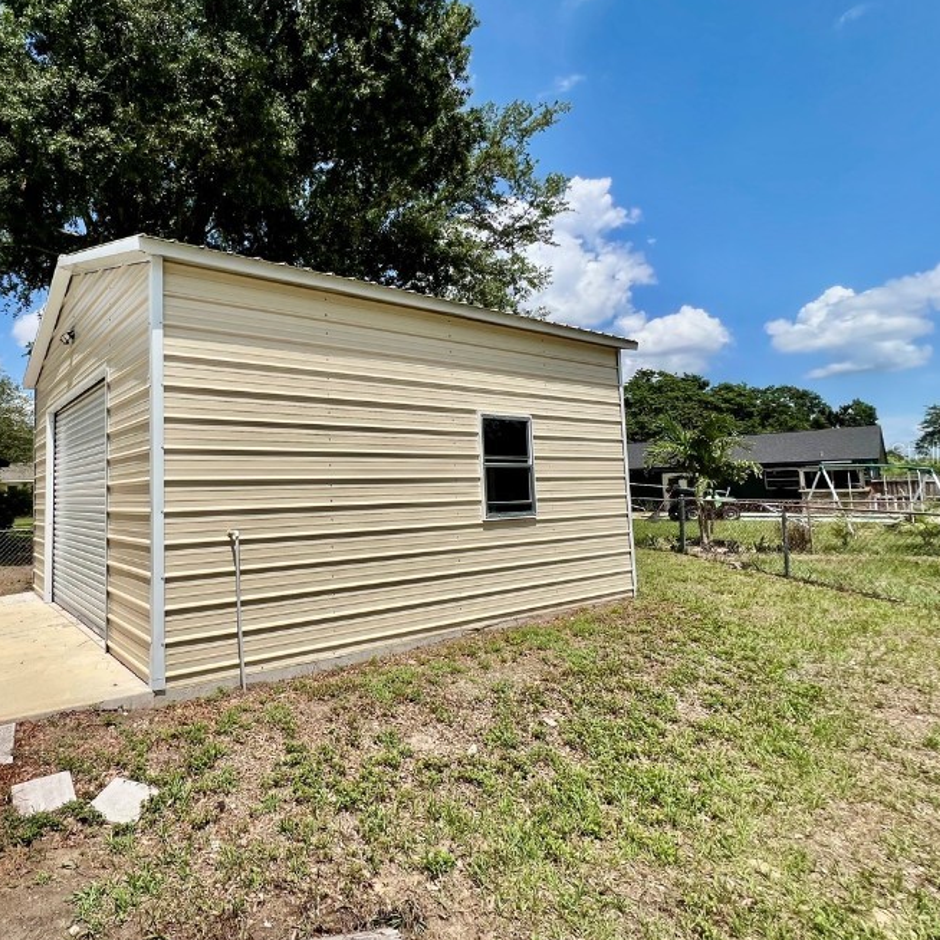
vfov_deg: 80.7
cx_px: 290
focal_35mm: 18
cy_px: 453
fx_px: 553
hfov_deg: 77.3
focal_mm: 1.57
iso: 32
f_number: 1.8
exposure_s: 1/3311
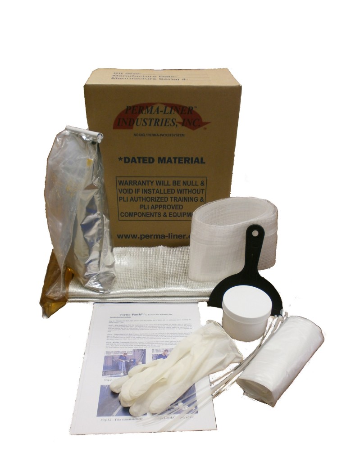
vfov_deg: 65.3
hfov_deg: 51.4
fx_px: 360
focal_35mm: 27
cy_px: 230
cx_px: 173
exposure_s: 1/30
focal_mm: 4.8
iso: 100
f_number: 2.9
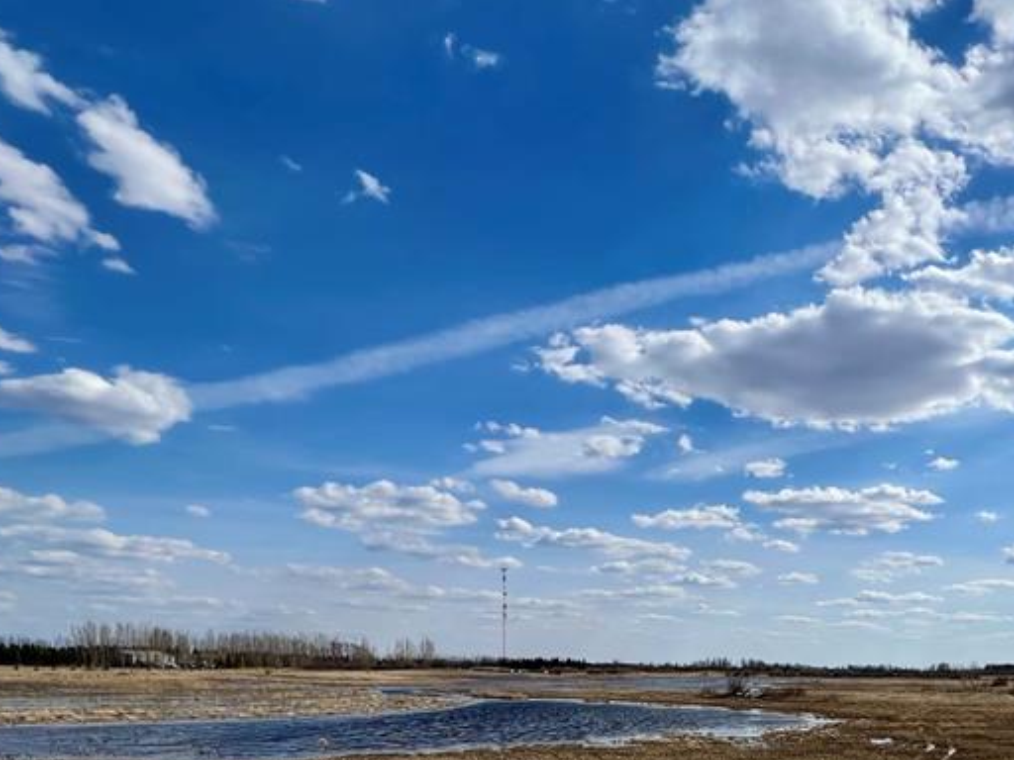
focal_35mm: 26
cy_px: 693
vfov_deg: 47.4
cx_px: 826
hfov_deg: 61.2
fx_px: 762
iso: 32
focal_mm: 1.57
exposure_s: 1/3774
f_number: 1.8
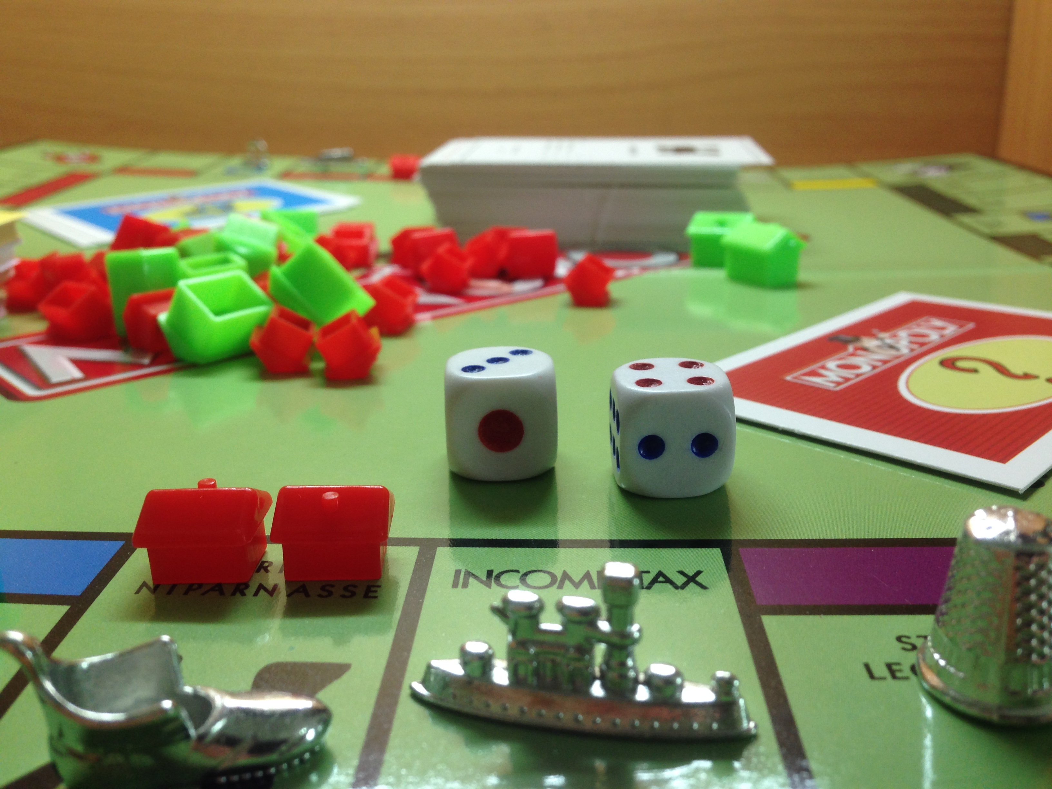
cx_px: 526
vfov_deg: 42.9
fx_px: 1003
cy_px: 394
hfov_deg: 55.4
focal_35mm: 33
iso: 64
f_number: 2.4
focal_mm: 4.12
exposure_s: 1/20
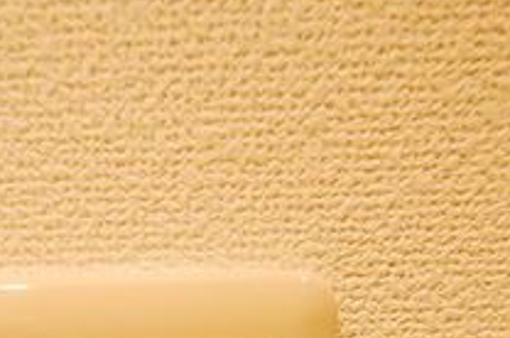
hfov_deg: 50.4
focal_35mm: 37
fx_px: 523
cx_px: 145
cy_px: 483
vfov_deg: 27.3
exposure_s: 1/50
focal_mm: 8
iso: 1600
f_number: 4.5
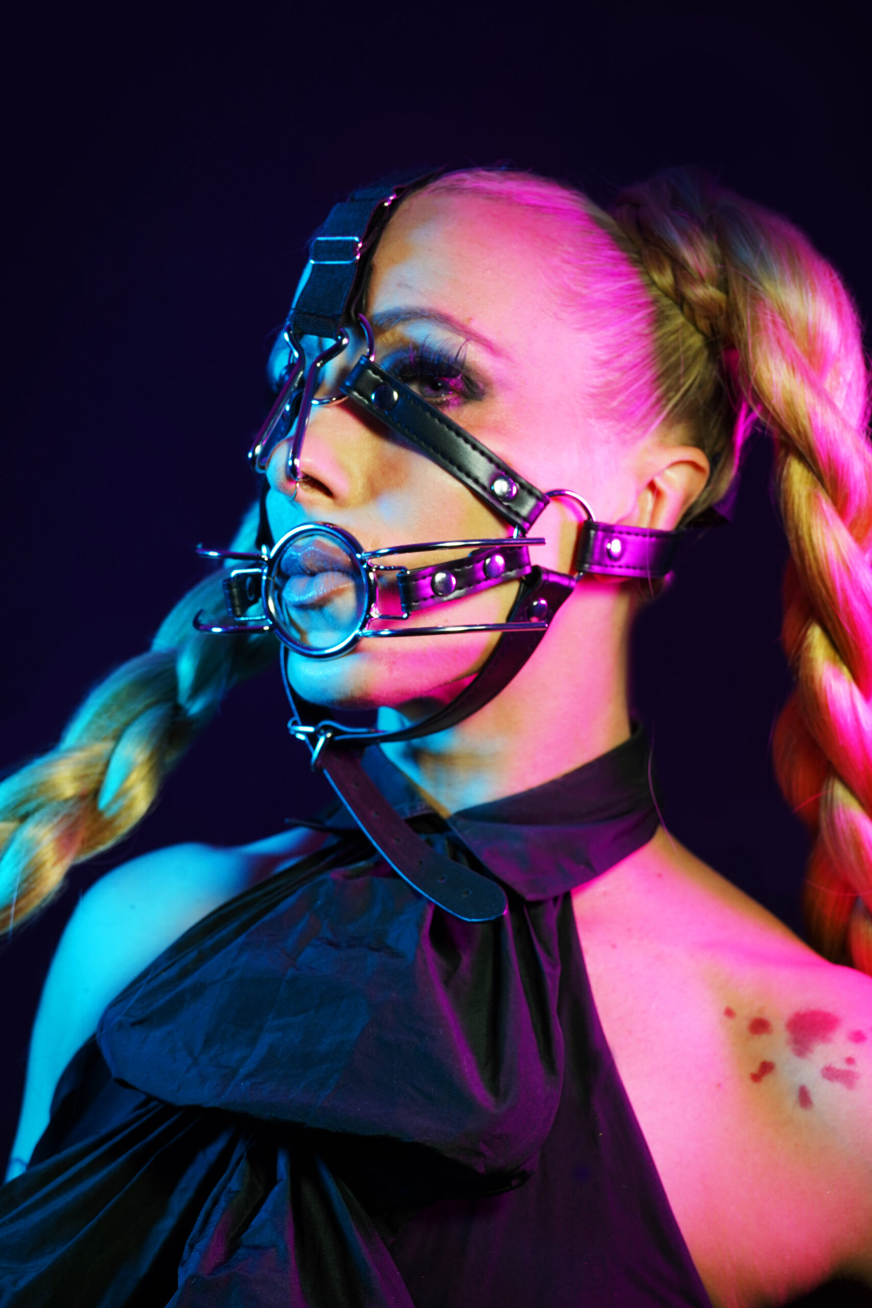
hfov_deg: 27.0
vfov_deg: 39.6
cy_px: 654
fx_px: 1816
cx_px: 436
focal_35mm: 50
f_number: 8
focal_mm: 50
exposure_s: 1/125
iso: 1600
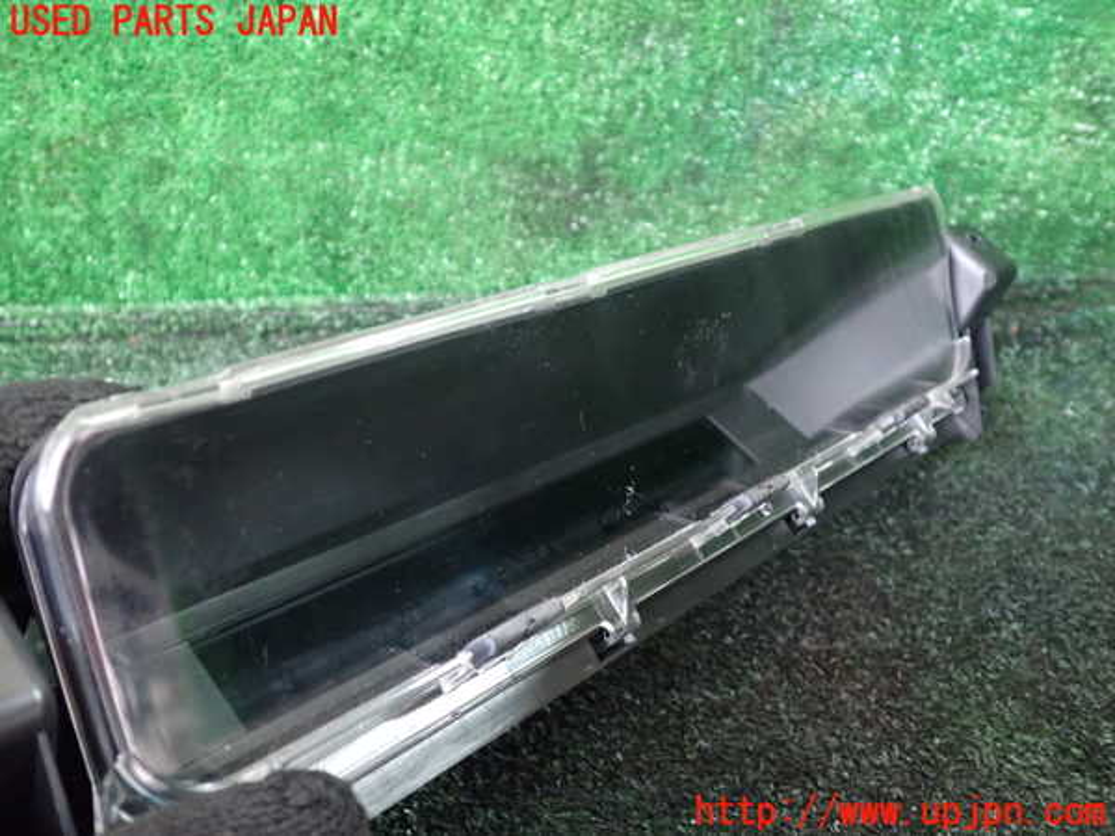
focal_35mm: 30
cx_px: 558
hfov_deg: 60.0
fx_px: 966
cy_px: 418
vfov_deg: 46.8
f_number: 2.3
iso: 800
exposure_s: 1/20
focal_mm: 5.4
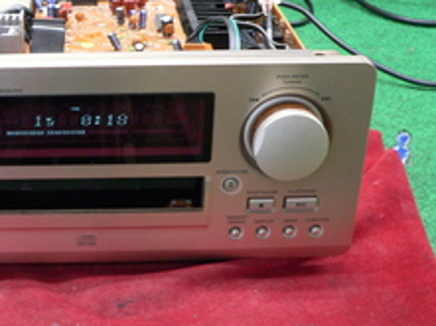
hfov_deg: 30.3
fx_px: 780
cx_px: 71
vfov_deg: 23.4
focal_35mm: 62
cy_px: 98
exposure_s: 1/8
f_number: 2.8
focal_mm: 6
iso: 200
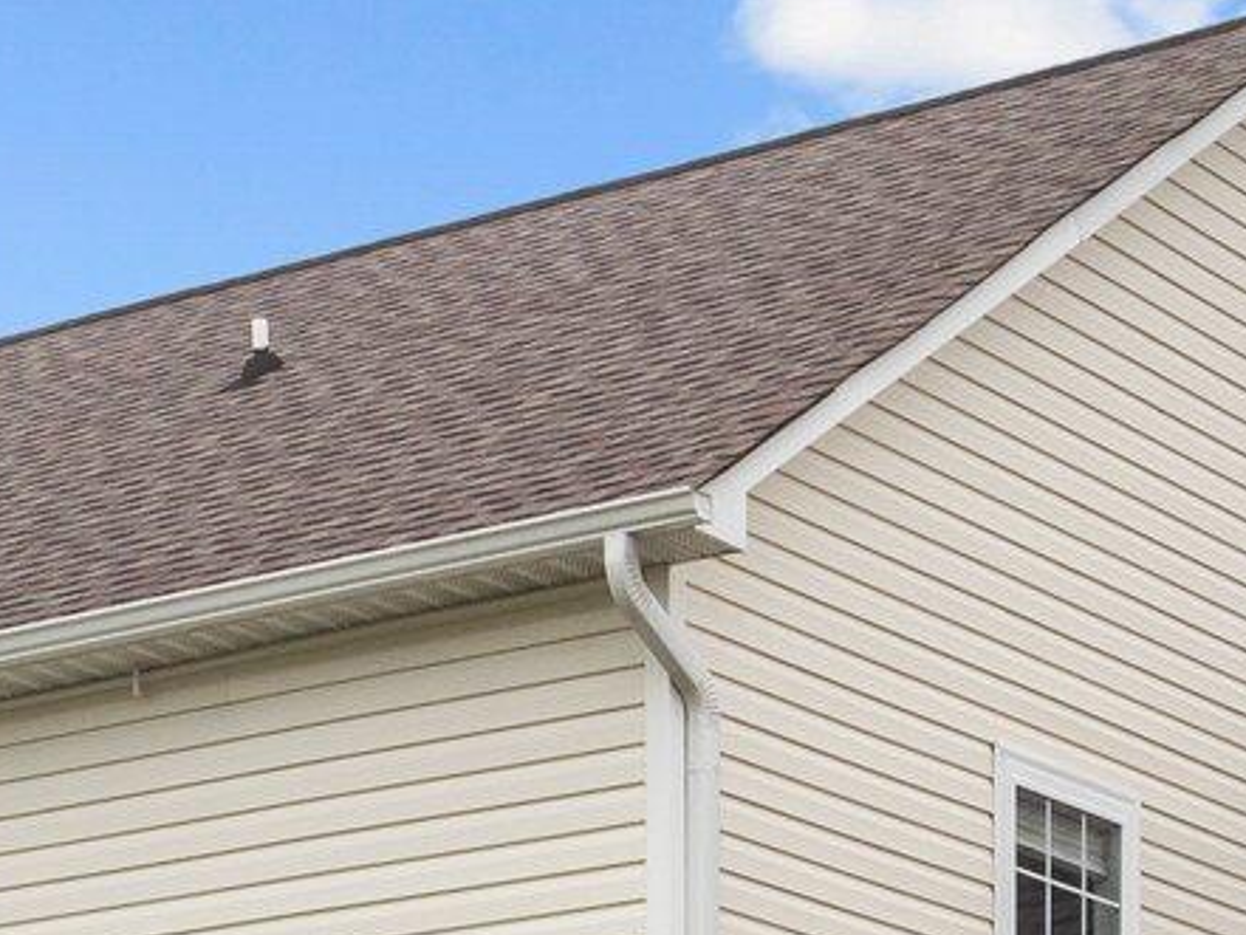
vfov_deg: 11.1
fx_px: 4681
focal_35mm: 130
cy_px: 1263
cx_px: 692
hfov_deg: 15.2
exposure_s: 1/800
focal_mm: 14
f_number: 6.3
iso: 200
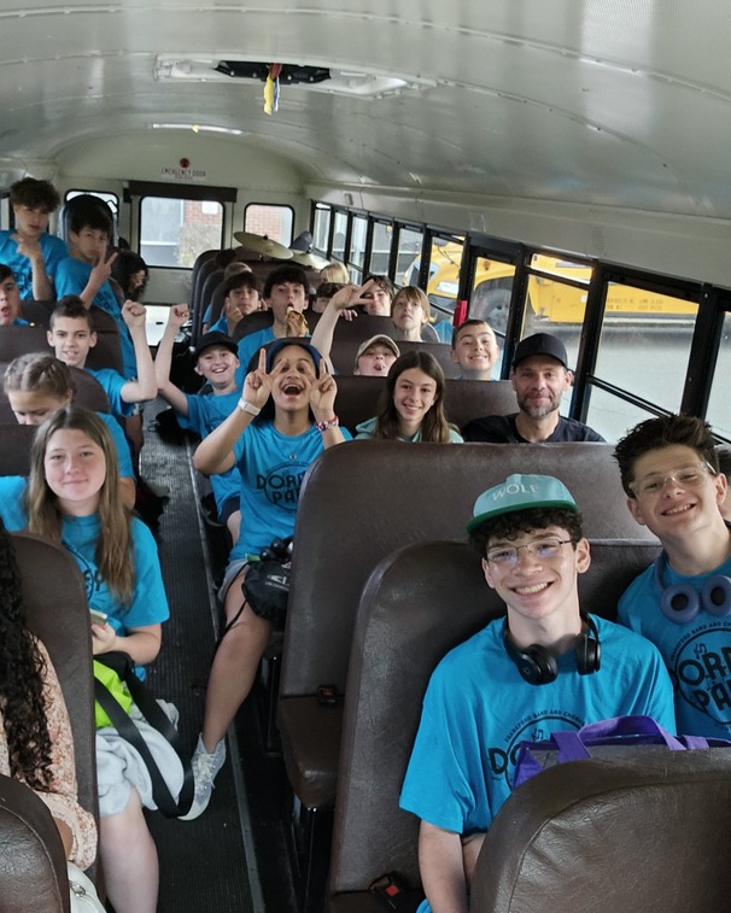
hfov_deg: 44.2
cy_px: 455
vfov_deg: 54.2
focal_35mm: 33
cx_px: 269
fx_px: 892
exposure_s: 1/33.3
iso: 500
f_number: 2.2
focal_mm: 3.3
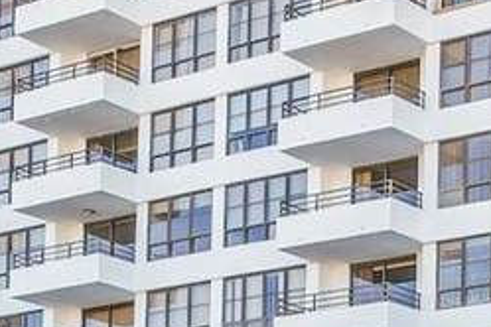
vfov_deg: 10.9
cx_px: 771
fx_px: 1541
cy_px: 687
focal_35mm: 113
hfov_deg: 16.3
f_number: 2.8
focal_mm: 8.38
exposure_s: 1/350
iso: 120
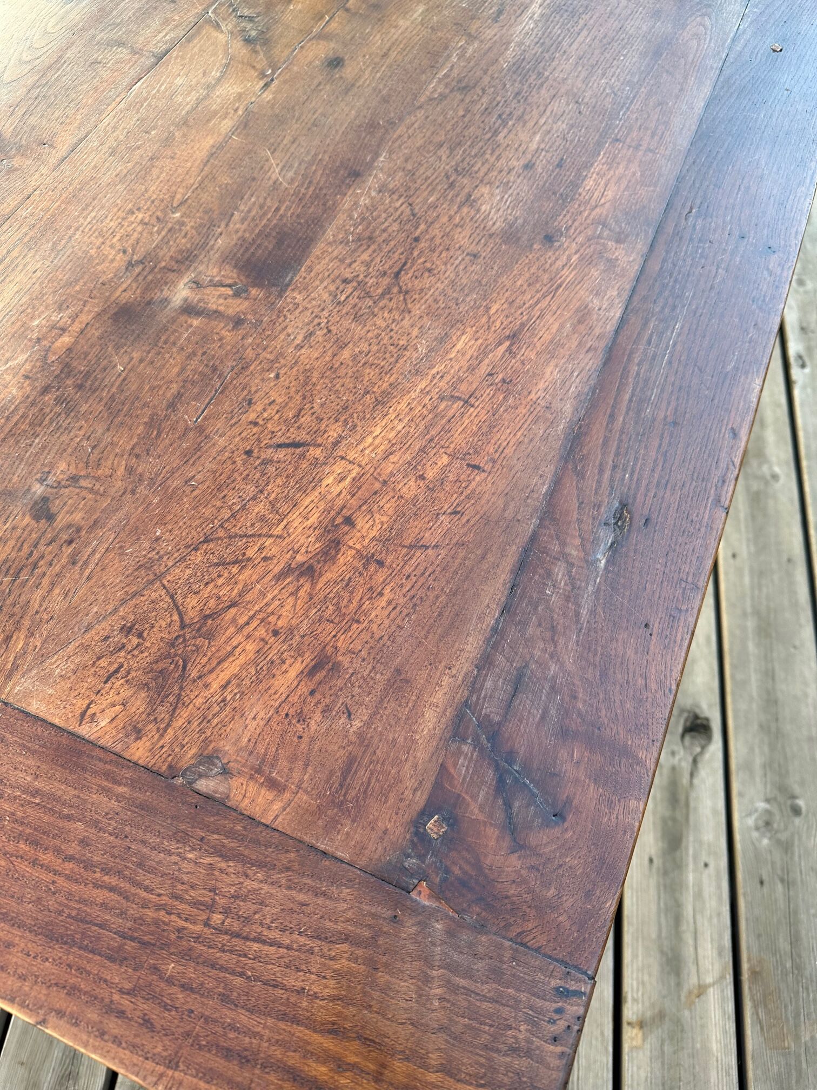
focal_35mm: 24
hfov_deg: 56.8
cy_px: 545
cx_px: 408
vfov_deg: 71.6
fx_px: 755
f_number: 1.78
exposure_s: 1/458
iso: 80
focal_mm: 6.86
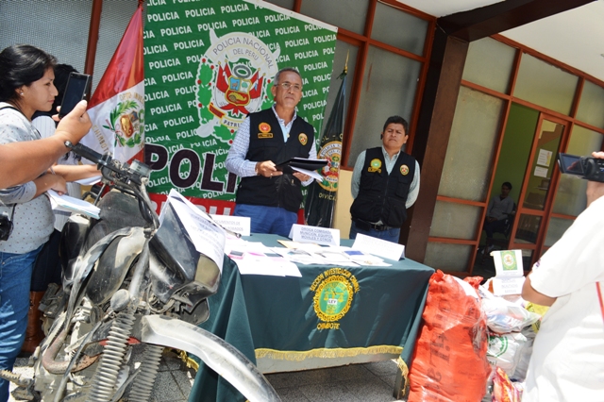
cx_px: 302
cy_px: 201
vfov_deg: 47.9
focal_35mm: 27
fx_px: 453
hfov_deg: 67.4
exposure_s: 1/200
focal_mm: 18
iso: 100
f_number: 9
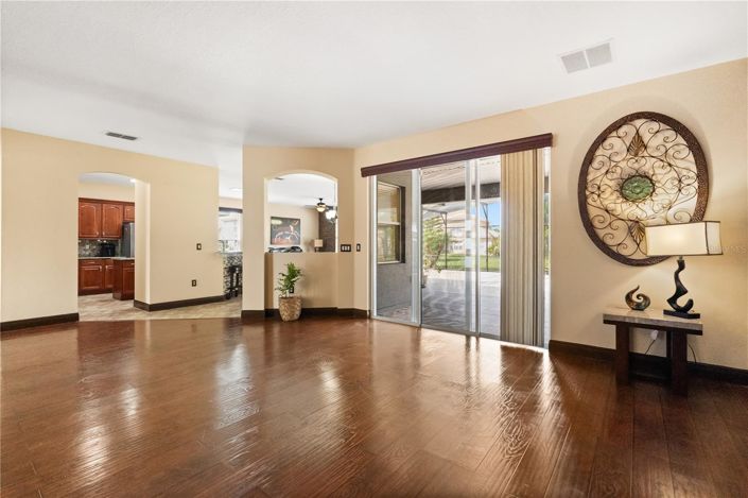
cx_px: 374
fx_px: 332
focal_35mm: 16
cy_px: 249
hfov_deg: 96.8
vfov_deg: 73.7
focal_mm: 16
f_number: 5.6
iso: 5000
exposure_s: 1/250
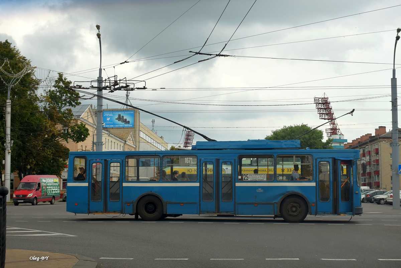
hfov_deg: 35.1
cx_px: 200
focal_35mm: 57
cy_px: 134
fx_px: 635
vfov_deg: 23.8
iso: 200
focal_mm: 38
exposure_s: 1/400
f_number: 9
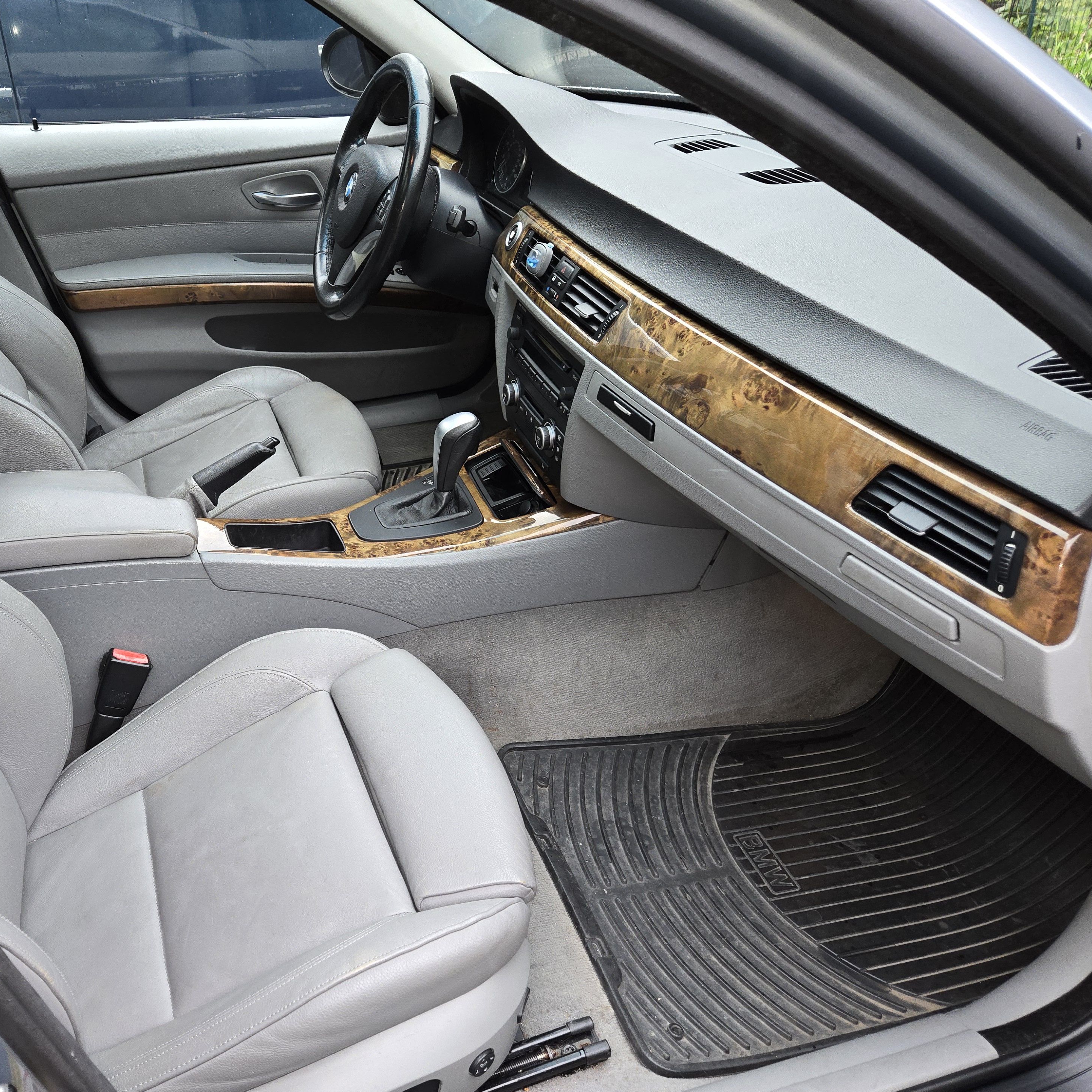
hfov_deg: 56.3
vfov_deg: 57.3
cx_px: 381
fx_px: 999
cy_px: 563
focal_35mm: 28
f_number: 1.8
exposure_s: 1/60
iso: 64
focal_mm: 5.4
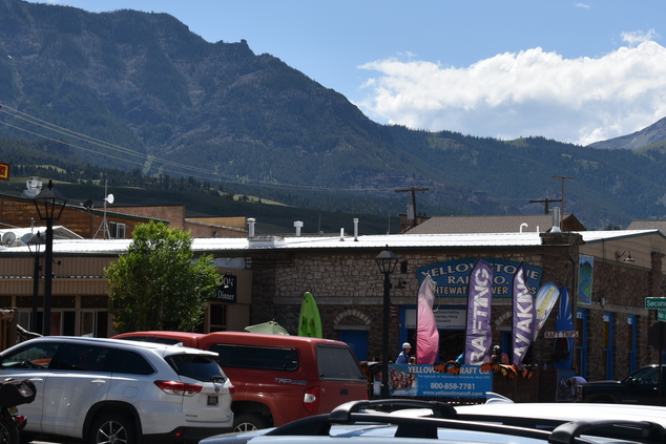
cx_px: 355
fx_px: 1869
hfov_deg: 20.2
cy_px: 199
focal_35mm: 101
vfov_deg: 13.6
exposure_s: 1/320
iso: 100
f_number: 9
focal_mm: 50
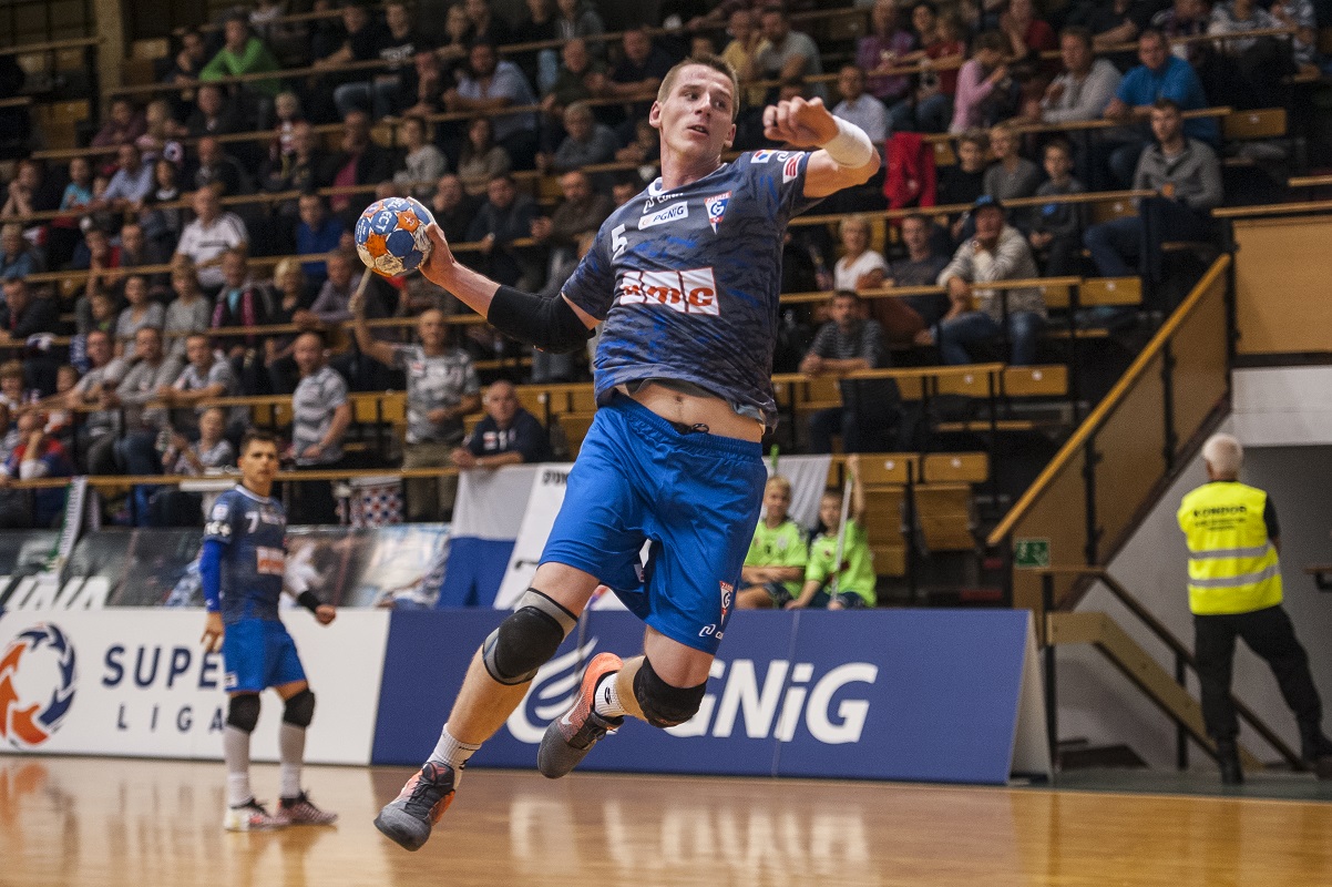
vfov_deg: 13.9
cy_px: 444
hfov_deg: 20.8
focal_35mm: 98
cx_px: 666
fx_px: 3624
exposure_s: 1/800
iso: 2500
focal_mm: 98
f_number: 2.8
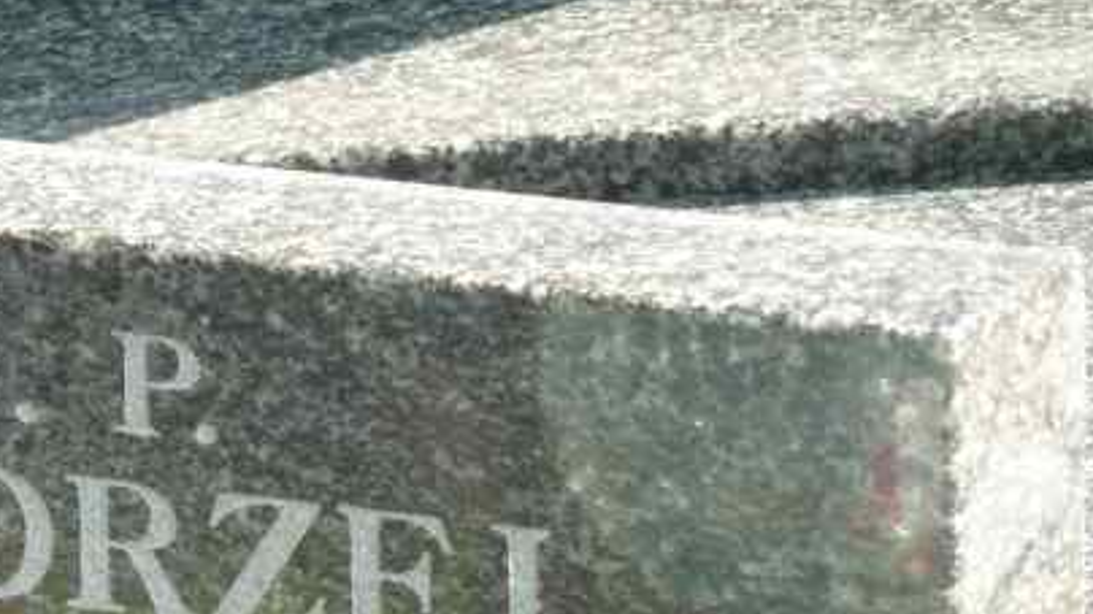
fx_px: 15009
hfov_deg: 4.2
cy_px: 573
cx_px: 241
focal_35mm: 518
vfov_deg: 2.3
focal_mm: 49.2
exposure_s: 1/125
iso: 400
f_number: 4.9
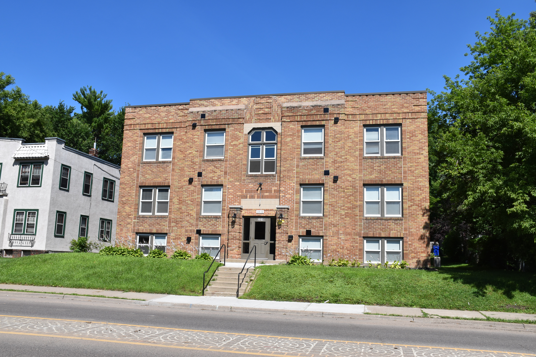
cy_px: 178
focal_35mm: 33
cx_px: 268
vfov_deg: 40.0
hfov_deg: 57.2
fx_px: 491
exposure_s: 1/400
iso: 200
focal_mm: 22
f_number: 10
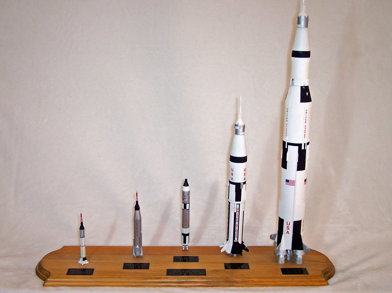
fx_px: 498
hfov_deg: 42.9
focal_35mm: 44
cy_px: 143
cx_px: 184
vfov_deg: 32.8
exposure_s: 1/180
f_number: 2.8
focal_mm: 8
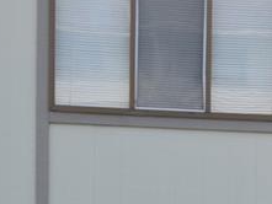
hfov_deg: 10.2
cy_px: 387
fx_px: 1470
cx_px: 434
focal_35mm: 187
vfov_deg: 7.7
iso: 100
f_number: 5.6
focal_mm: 28
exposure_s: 1/125
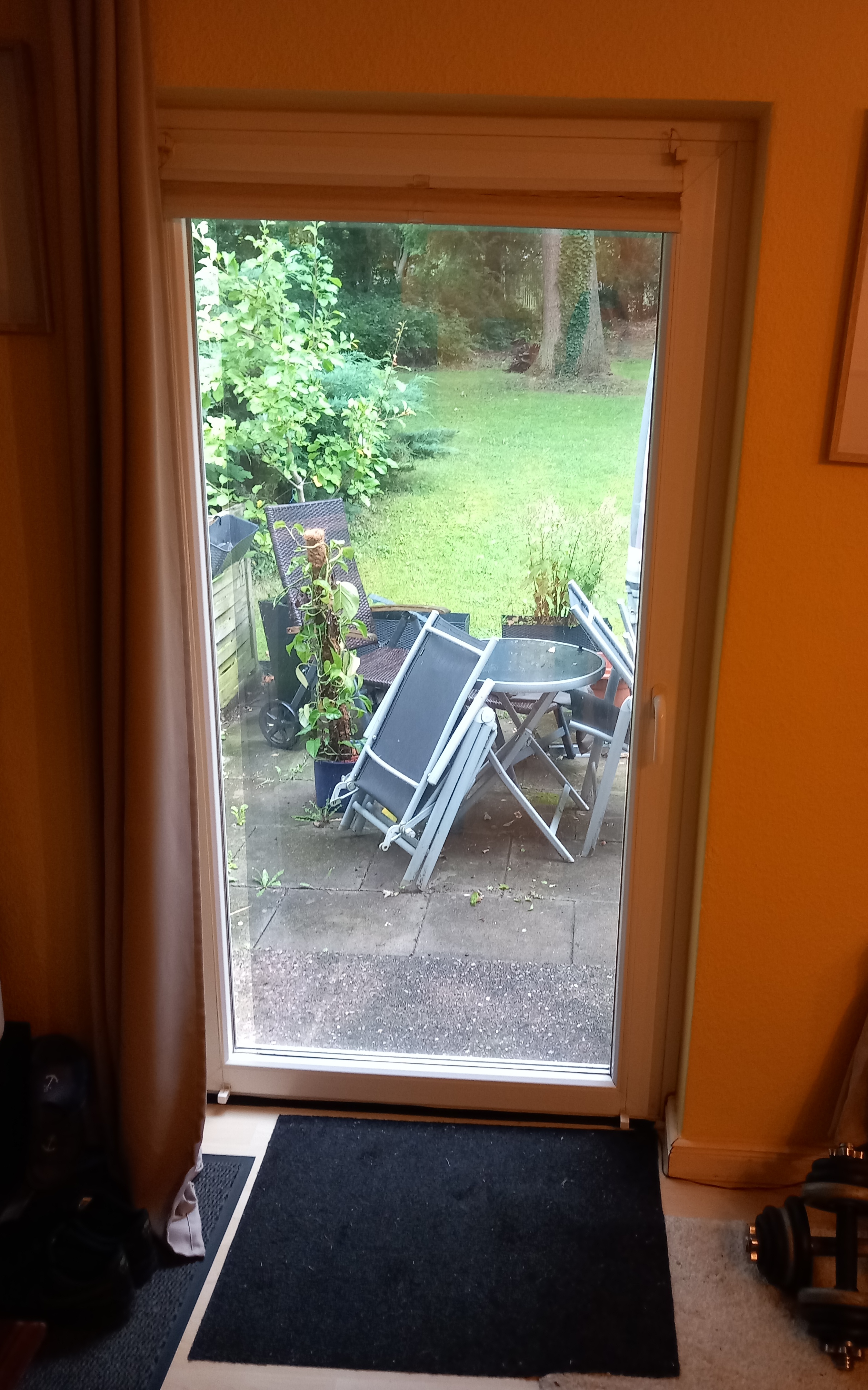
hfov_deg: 42.9
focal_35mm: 29
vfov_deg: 64.6
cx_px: 521
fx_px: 1098
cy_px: 689
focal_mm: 4
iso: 200
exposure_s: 1/33.3
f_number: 1.8
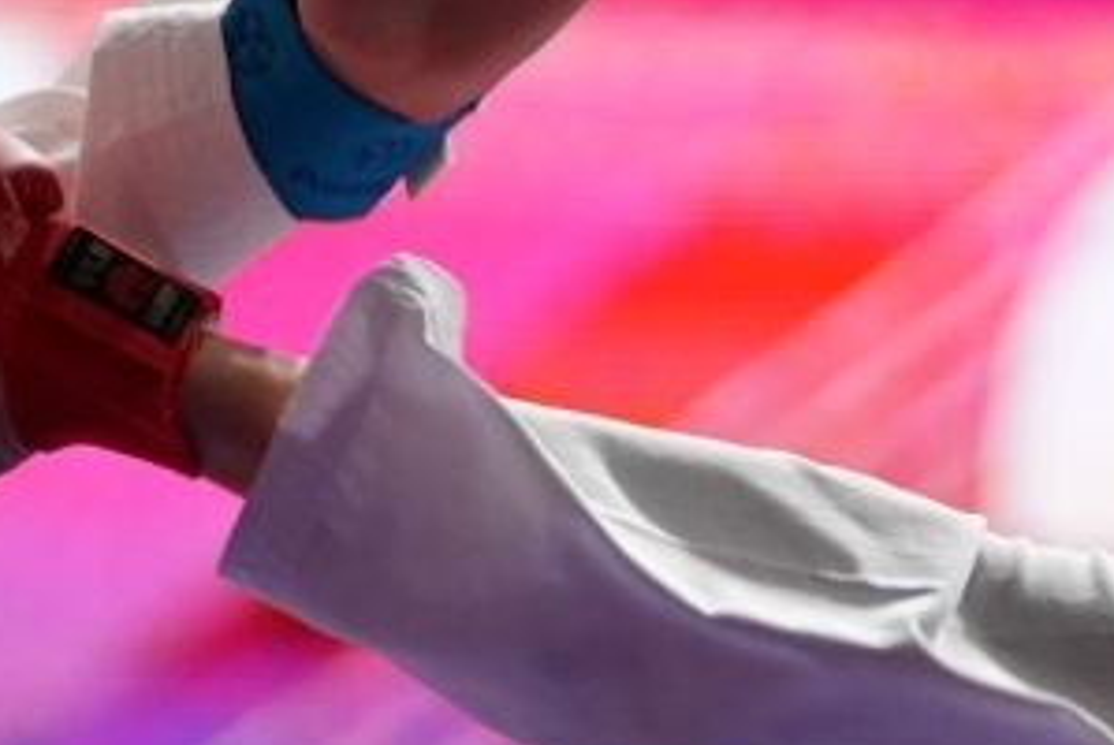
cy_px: 291
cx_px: 704
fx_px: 27381
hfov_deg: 2.3
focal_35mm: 884
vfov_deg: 1.6
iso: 2500
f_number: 2.8
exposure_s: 1/1000
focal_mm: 147
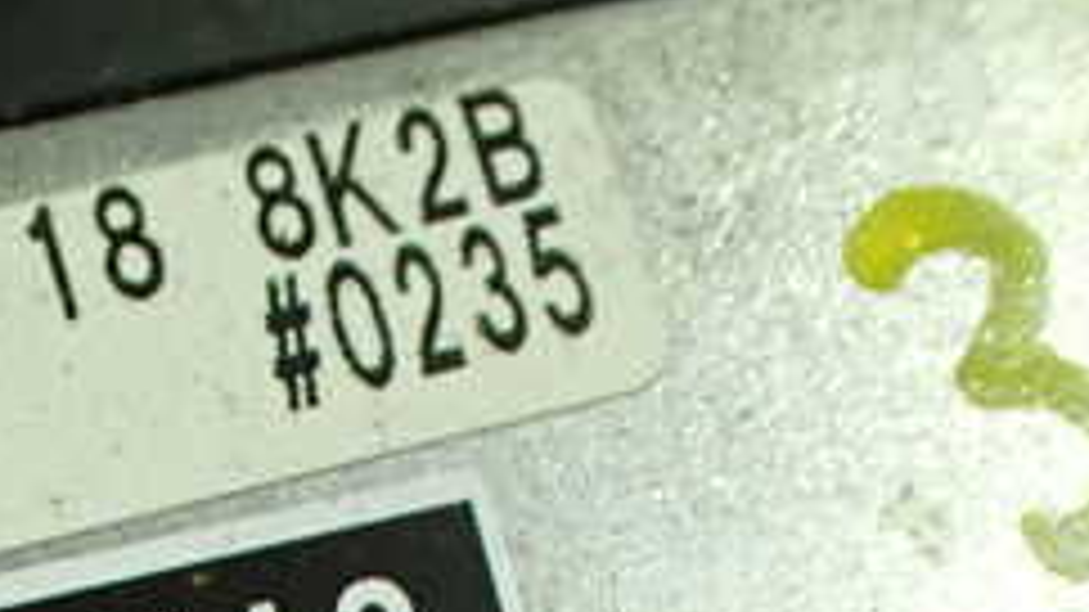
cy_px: 1008
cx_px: 176
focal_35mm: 81
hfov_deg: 25.6
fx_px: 2338
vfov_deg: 13.7
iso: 400
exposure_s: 1/125
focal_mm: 5.4
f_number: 2.3
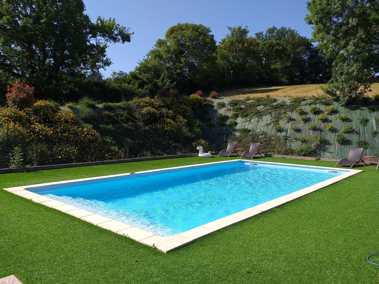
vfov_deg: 51.4
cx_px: 190
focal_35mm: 27
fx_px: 296
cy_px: 142
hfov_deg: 65.3
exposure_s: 1/1662
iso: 40
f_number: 1.9
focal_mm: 3.6
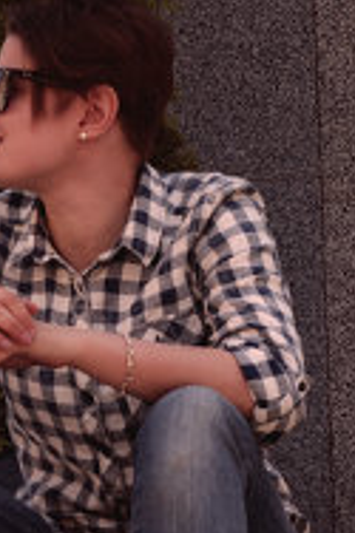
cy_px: 413
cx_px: 13
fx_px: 2297
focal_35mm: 155
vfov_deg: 13.2
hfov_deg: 8.8
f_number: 8
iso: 100
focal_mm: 50
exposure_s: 1/80
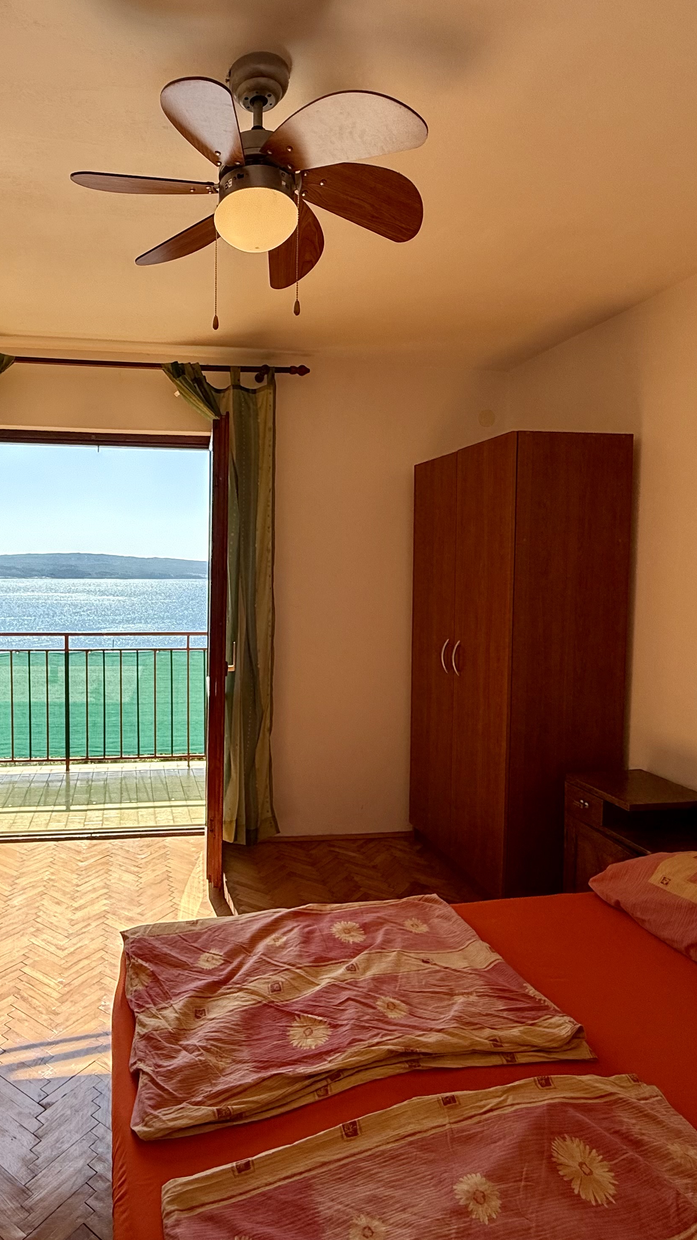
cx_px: 220
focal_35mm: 21
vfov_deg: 83.8
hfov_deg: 52.3
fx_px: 690
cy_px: 604
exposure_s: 1/1145
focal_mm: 2.22
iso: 64
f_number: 2.2
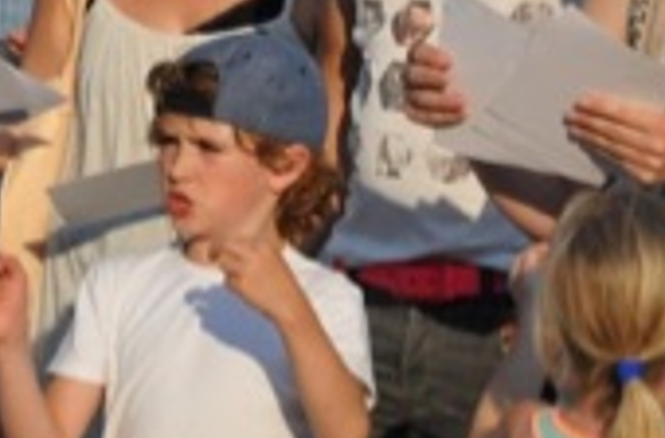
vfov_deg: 3.2
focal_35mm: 424
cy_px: 385
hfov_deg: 4.9
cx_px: 23
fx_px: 7803
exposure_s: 1/1250
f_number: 18
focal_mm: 120
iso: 2000
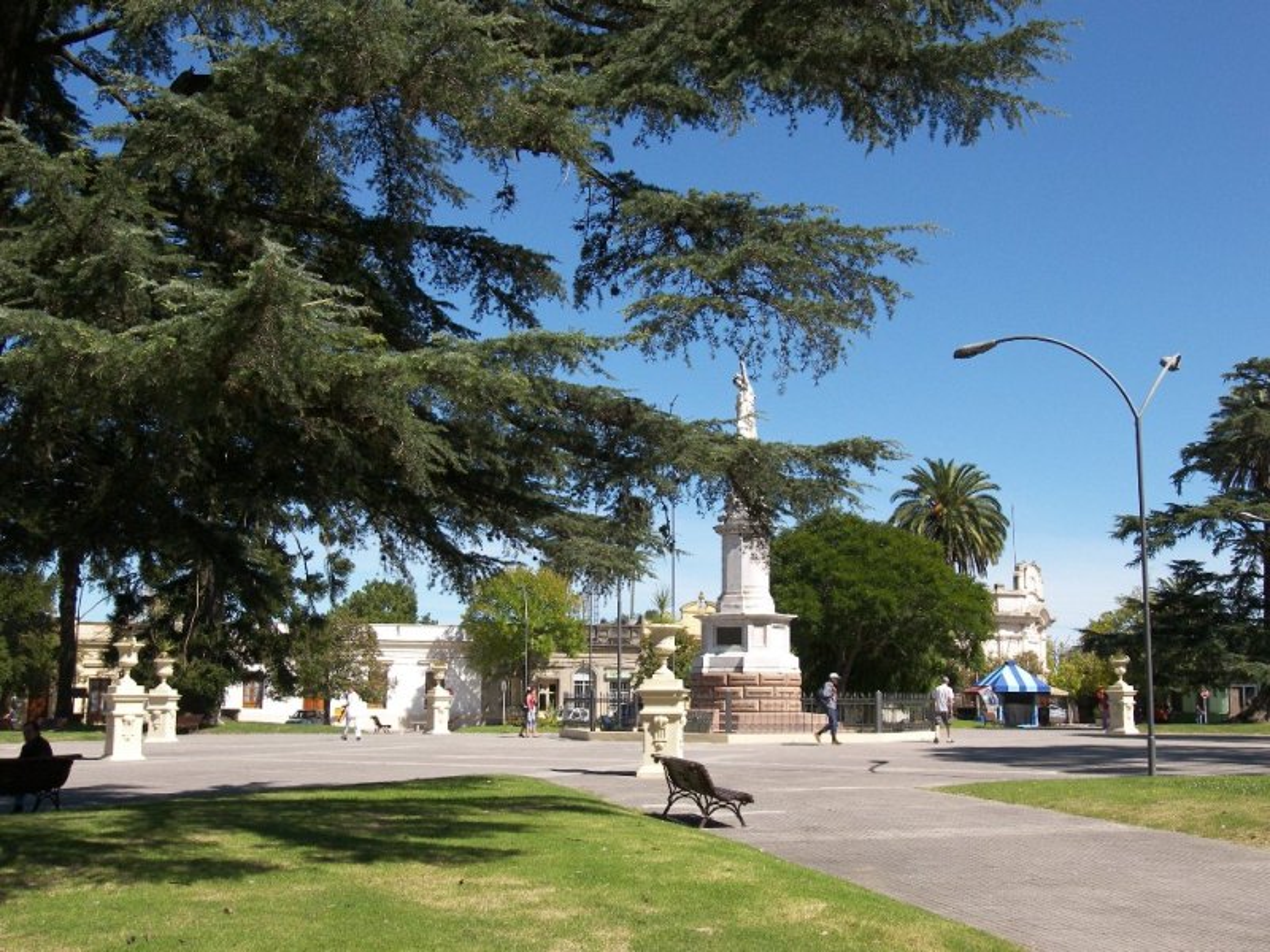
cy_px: 476
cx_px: 635
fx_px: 1651
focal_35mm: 45
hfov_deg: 42.1
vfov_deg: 32.2
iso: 100
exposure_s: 1/1600
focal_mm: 9.4
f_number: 3.6
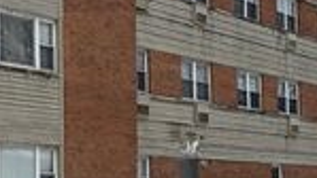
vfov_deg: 14.4
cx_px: 0
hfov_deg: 24.2
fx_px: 706
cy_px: 93
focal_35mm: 84
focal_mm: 6.3
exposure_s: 1/1036
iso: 12
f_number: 1.7
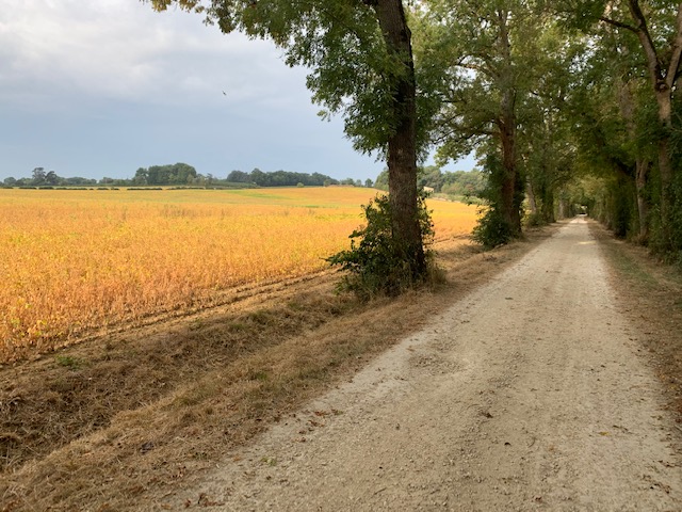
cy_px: 256
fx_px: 512
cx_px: 341
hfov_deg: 67.3
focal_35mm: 26
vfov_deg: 53.1
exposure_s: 1/507
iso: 25
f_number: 1.8
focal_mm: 4.25
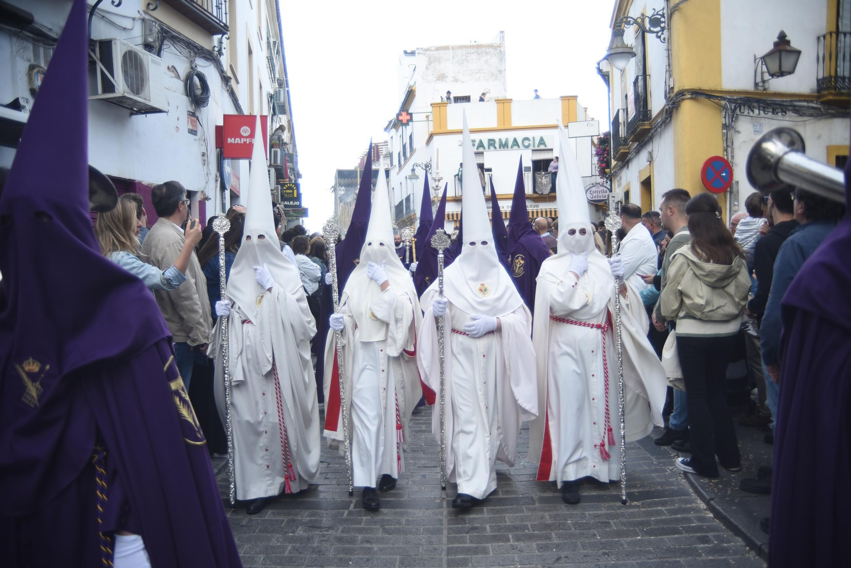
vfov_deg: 45.0
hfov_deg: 63.6
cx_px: 426
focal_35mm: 29
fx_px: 686
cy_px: 284
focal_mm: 29
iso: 100
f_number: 3.5
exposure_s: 1/100
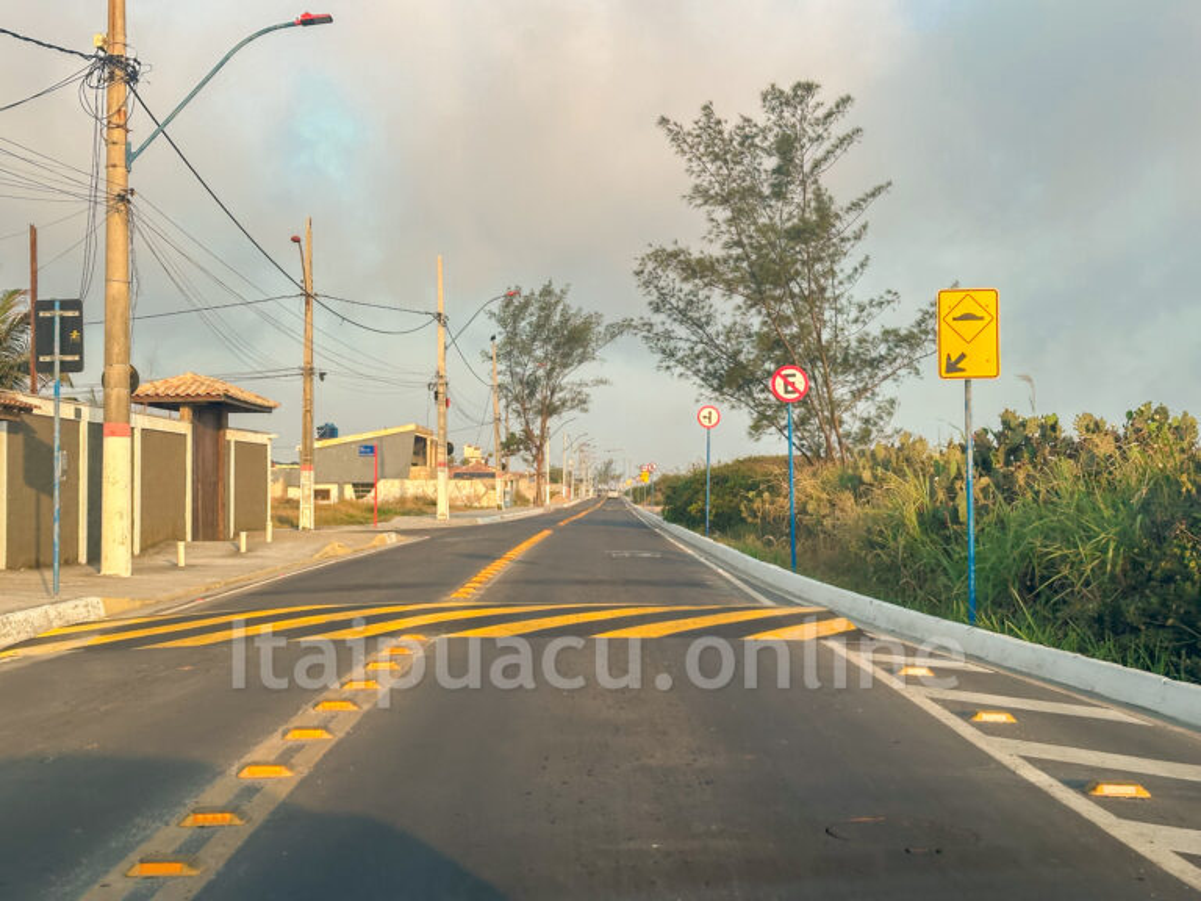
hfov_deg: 39.7
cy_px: 450
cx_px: 600
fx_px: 1665
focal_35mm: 48
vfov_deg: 30.3
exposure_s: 1/430
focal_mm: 6.86
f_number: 1.8
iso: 64
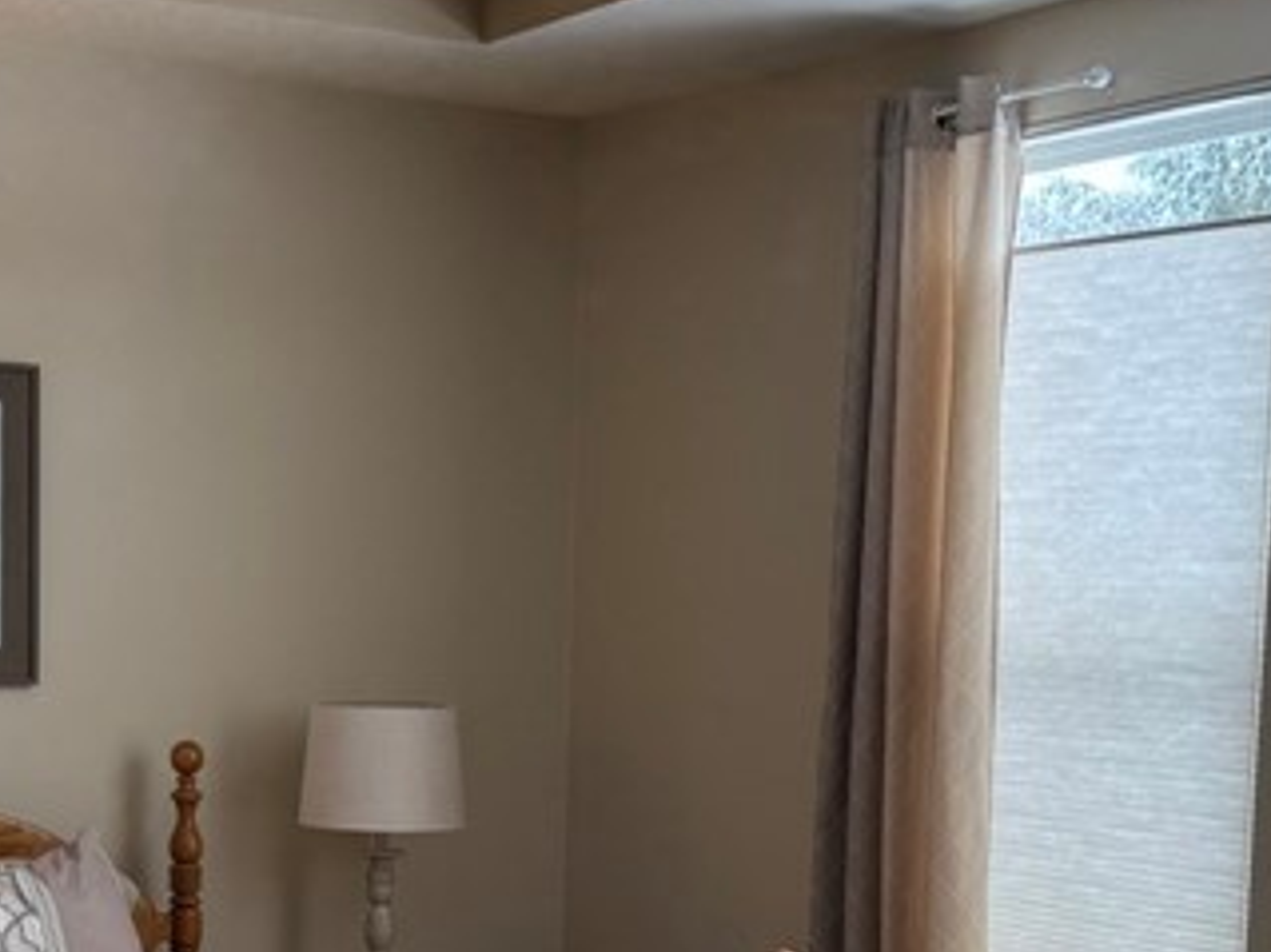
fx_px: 2826
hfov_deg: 25.3
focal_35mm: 77
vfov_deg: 18.7
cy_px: 896
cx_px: 542
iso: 80
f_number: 1.78
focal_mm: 6.76
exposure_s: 1/129
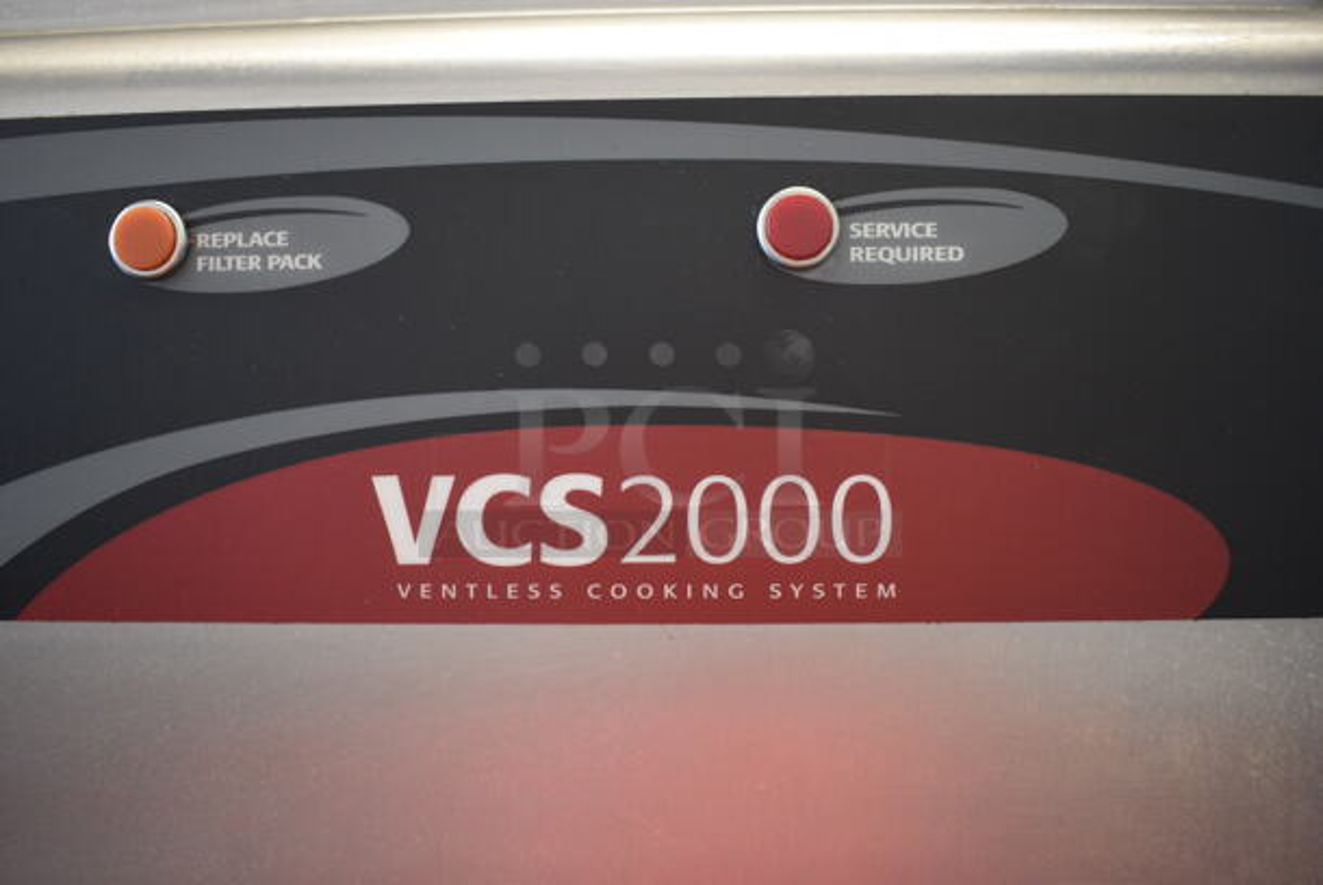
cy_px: 442
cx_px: 662
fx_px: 1214
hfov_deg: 57.2
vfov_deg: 40.1
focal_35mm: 33
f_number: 4
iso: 1000
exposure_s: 1/60
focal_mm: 22
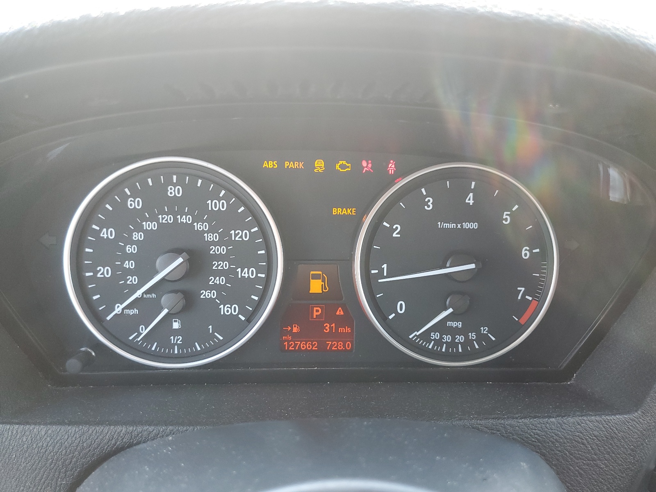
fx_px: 493
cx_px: 328
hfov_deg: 67.3
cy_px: 246
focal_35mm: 26
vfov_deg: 53.1
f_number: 1.5
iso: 84
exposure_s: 1/120
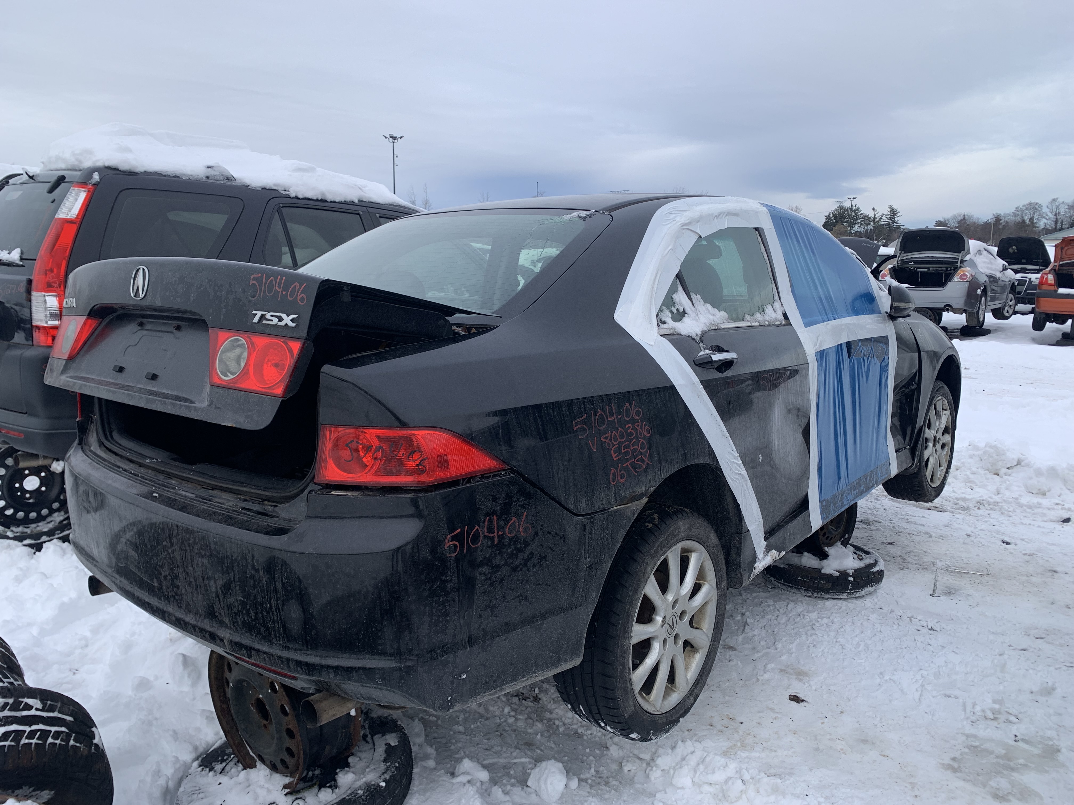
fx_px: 807
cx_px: 537
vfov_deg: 53.1
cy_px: 402
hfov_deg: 67.3
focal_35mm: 26
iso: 25
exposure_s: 1/333
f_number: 1.8
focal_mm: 4.25
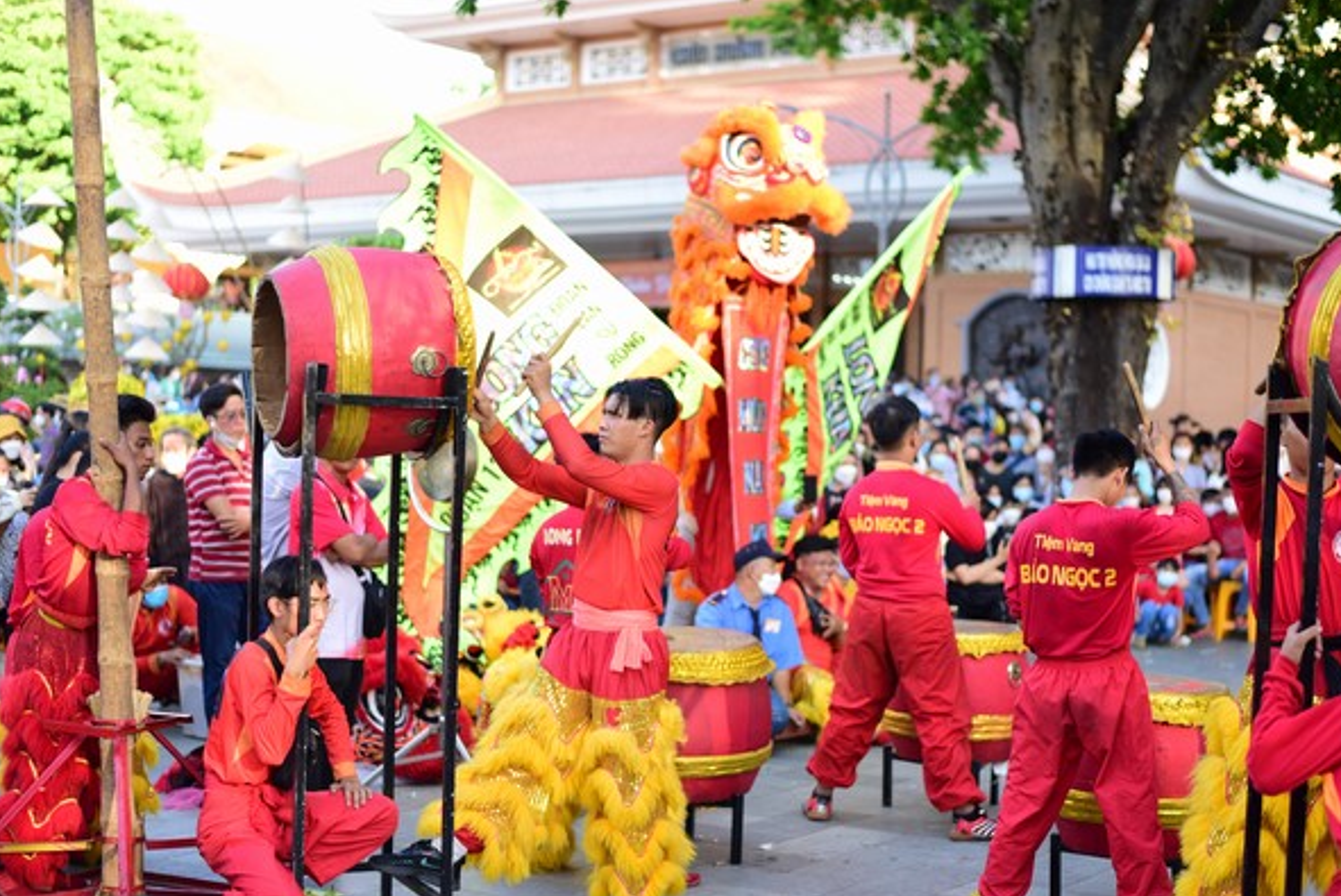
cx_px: 692
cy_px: 490
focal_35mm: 55
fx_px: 2050
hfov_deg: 36.2
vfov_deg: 24.7
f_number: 2
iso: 100
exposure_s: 1/200
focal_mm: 50
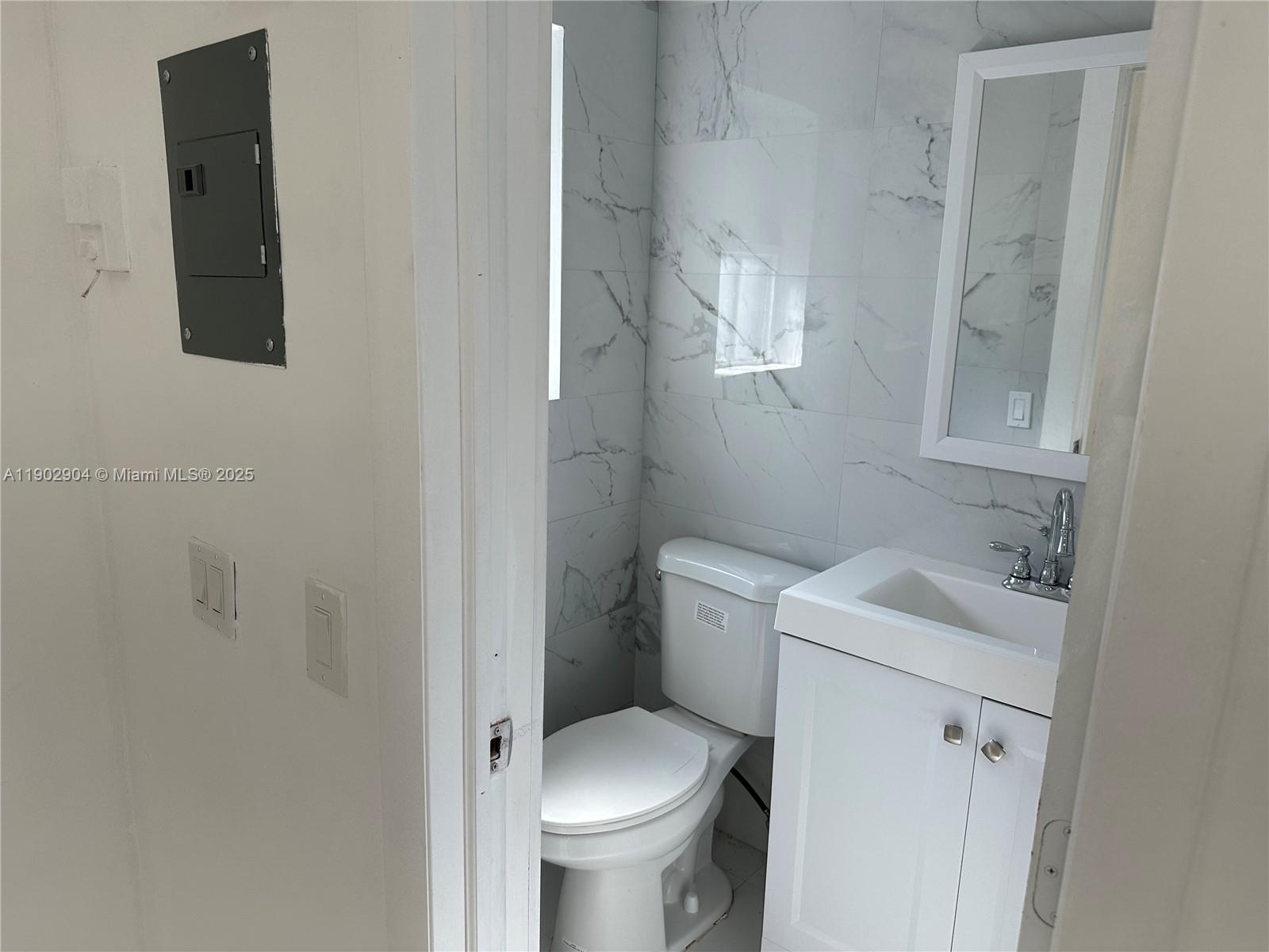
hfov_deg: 71.6
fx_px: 880
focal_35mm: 24
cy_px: 476
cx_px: 634
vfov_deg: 56.8
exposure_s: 1/406
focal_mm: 6.86
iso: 80
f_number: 1.78
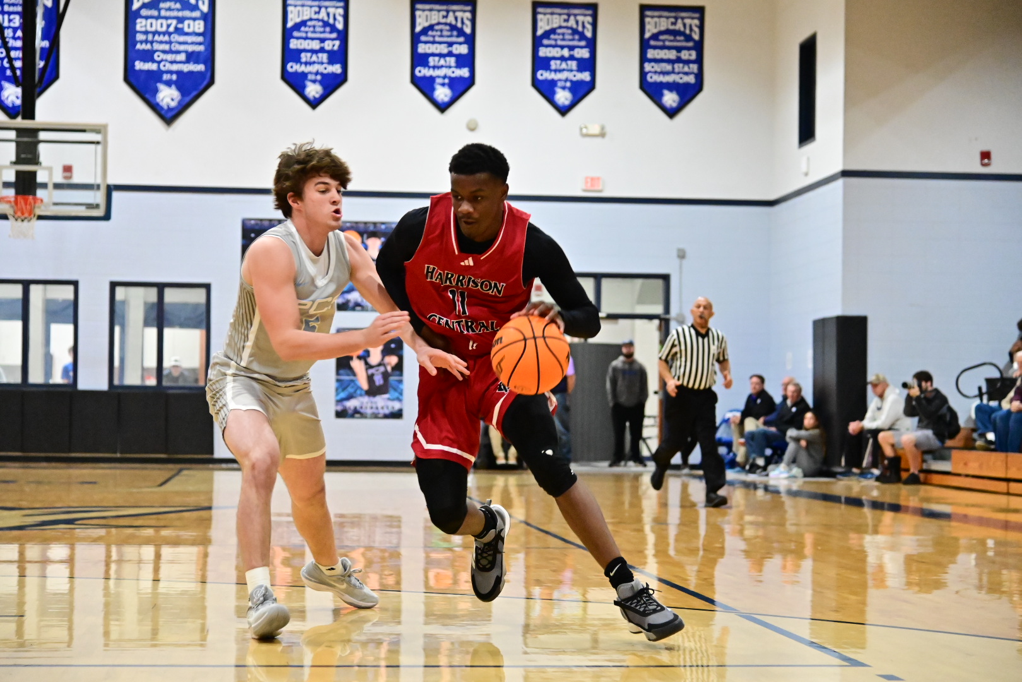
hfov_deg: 26.0
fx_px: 2214
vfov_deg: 17.5
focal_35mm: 78
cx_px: 511
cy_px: 341
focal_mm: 78
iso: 12800
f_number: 4
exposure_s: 1/500
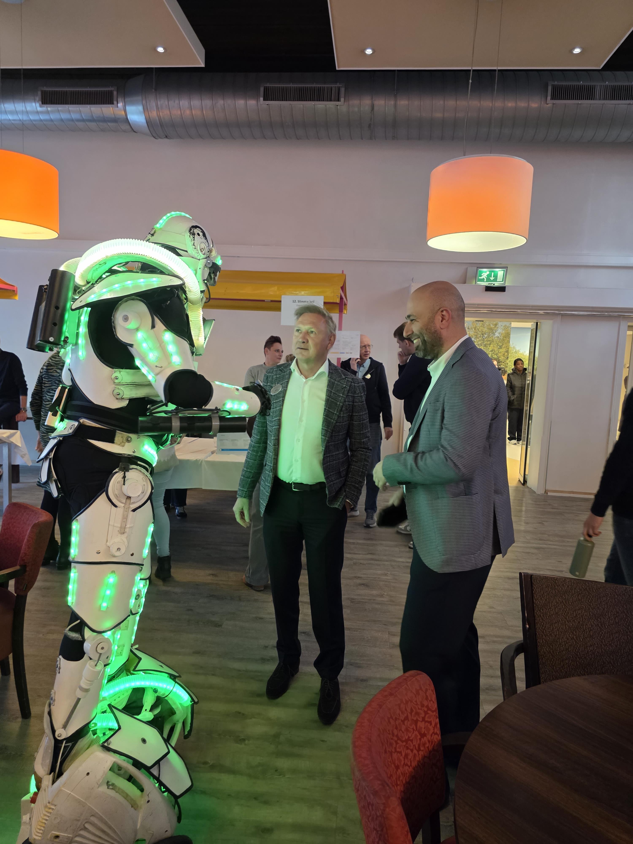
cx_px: 316
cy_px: 422
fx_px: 561
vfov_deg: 73.9
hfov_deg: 58.9
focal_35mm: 23
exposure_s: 1/54.9
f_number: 1.7
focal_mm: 6.3
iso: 400
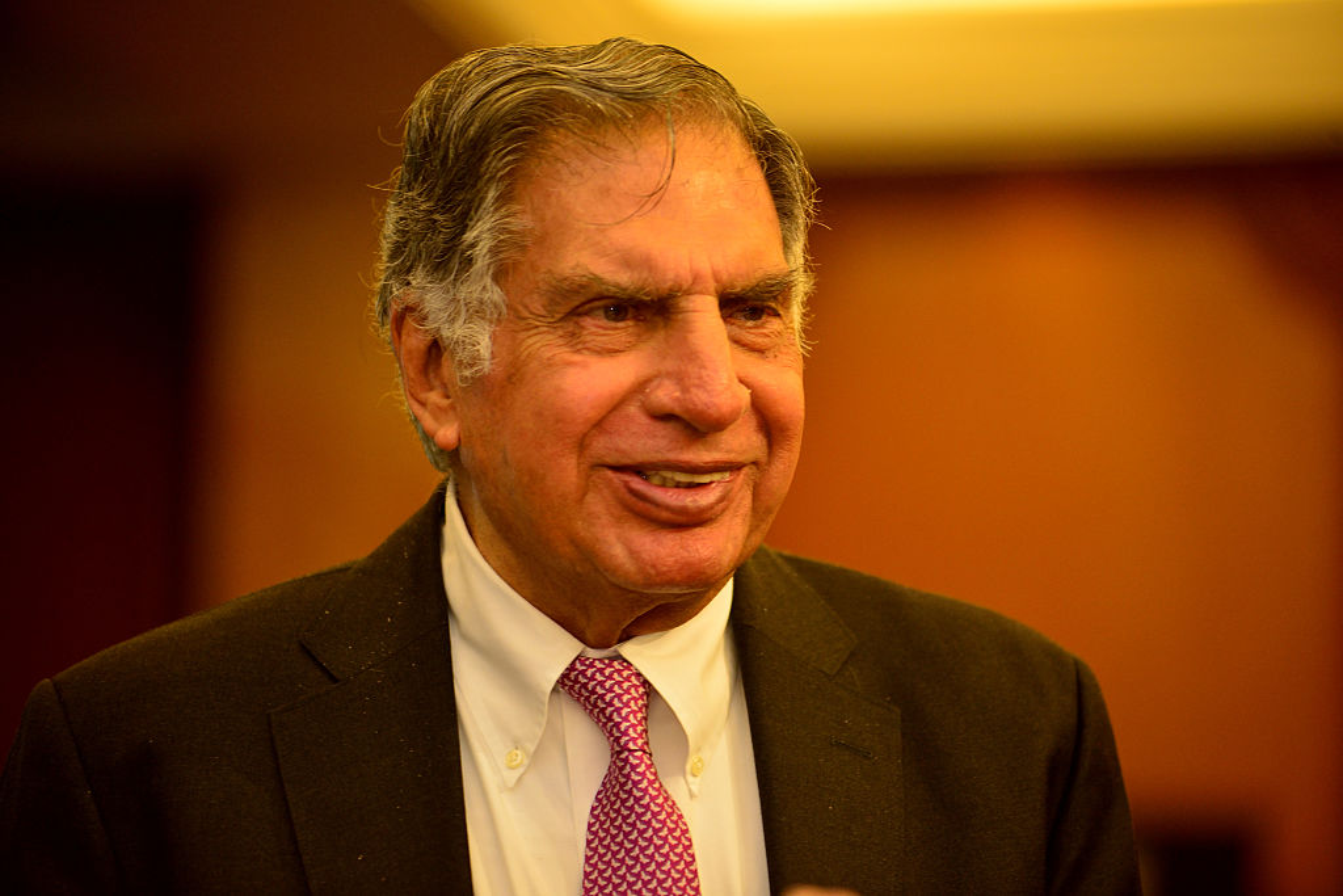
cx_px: 672
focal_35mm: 170
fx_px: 6342
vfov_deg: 8.1
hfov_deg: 12.1
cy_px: 448
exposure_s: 1/80
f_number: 2.8
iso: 1250
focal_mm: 170
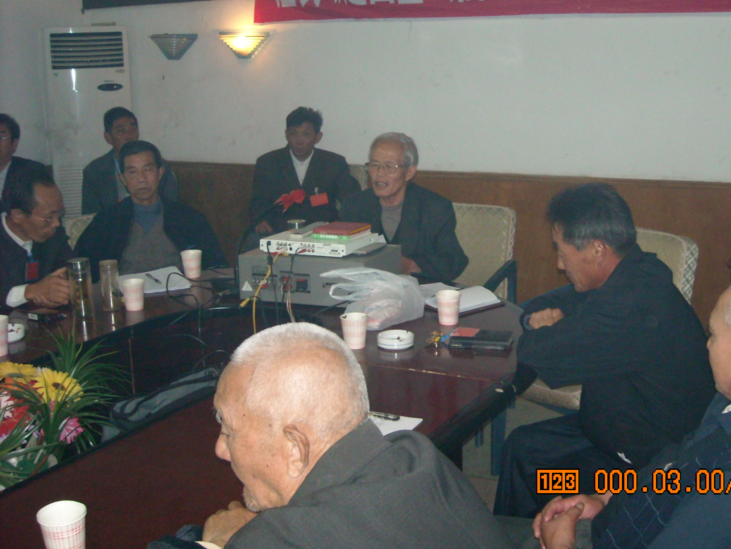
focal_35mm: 45
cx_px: 469
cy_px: 203
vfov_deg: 32.0
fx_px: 950
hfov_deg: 41.7
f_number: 2.8
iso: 400
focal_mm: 5.7
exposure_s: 1/60
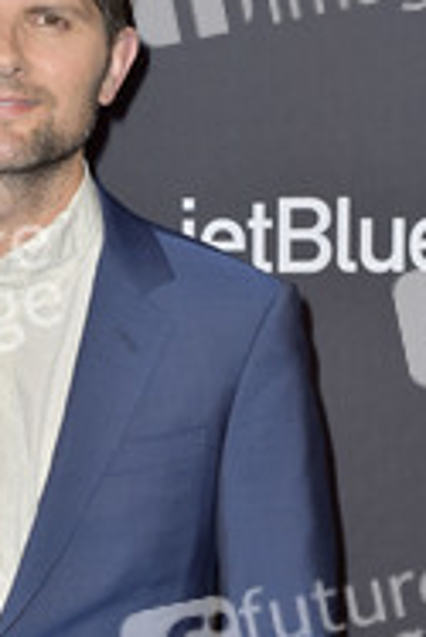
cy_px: 477
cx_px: -12
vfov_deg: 14.5
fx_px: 2498
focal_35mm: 141
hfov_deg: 9.7
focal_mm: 66
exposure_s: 1/250
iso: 250
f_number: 5.6
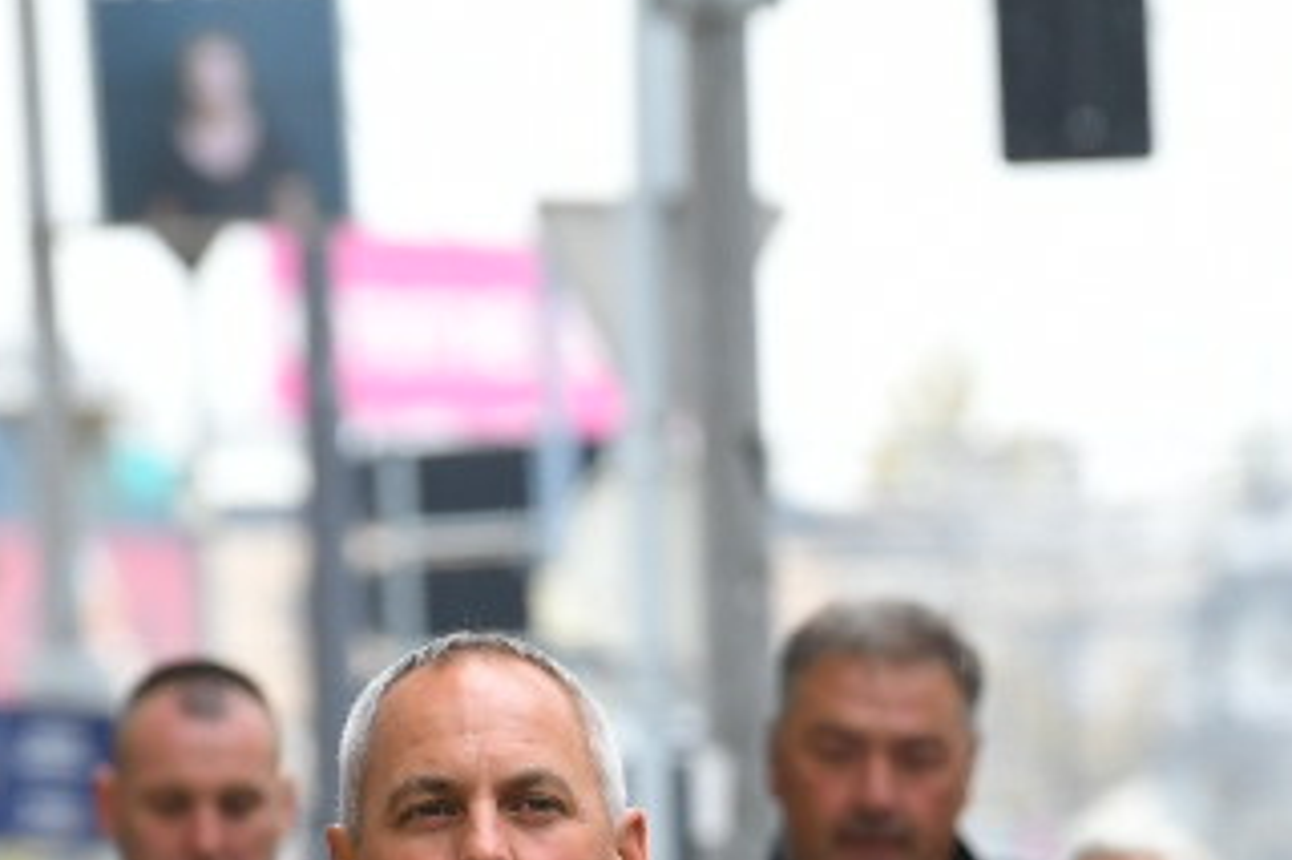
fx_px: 29054
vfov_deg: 1.7
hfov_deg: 2.5
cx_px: 1764
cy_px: 2071
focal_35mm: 810
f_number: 5
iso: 800
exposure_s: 1/250
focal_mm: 160
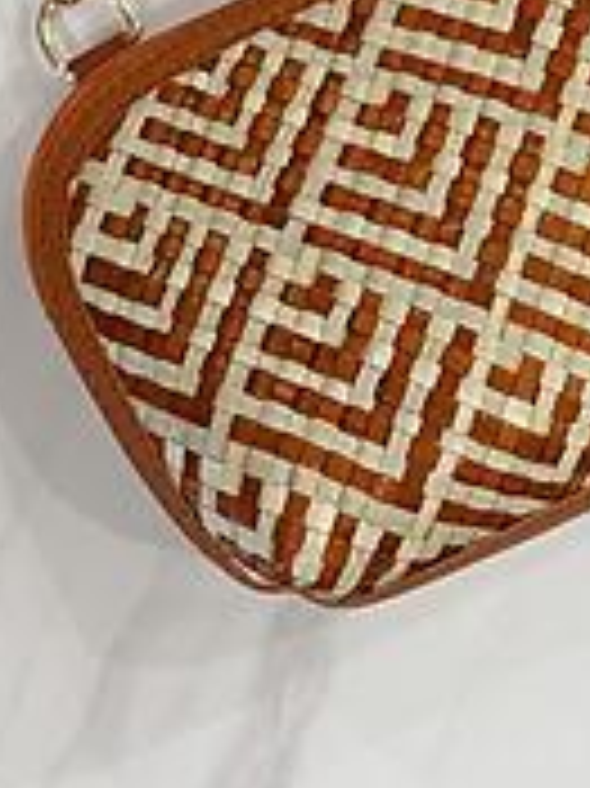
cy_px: -306
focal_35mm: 137
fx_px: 3117
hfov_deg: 10.8
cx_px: 381
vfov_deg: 13.7
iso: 160
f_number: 1.78
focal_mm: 6.76
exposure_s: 1/50
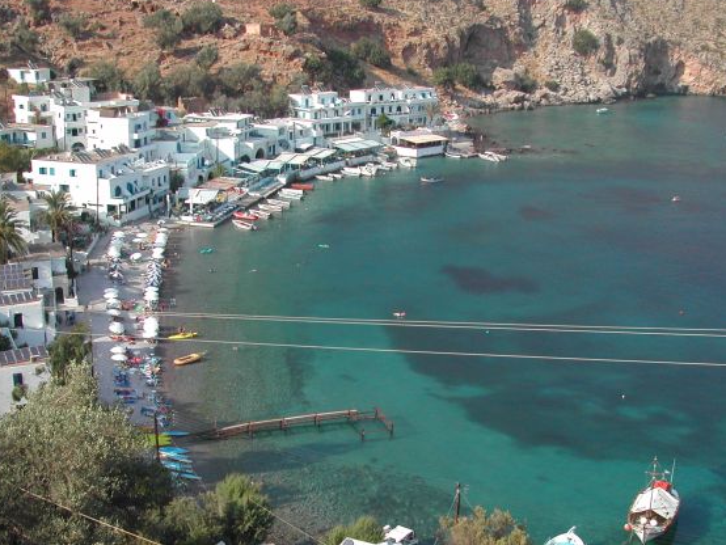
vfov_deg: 30.2
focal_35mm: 48
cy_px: 324
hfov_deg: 39.6
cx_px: 362
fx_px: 1007
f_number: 7.6
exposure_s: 1/164
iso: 100
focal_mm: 8
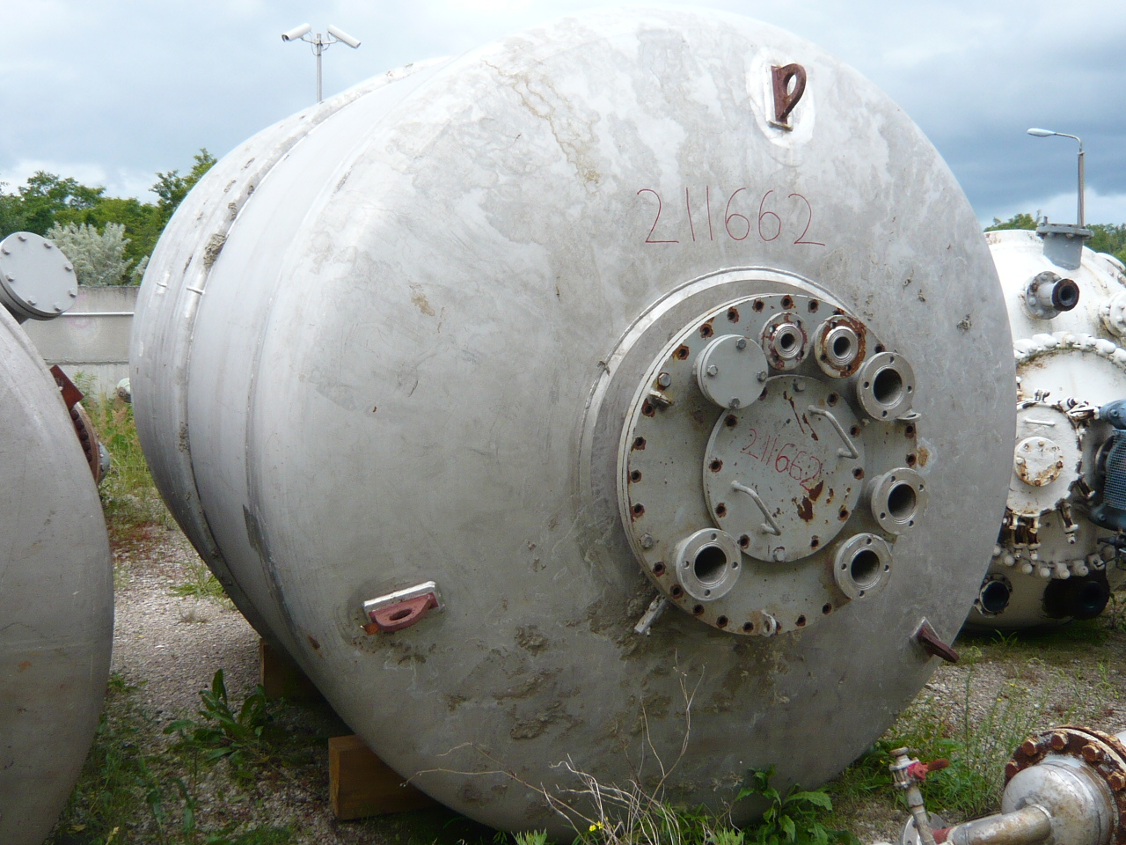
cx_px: 563
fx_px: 1269
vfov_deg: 36.8
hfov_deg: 47.9
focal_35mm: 39
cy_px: 422
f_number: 2.8
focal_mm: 4.6
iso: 100
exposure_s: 1/500
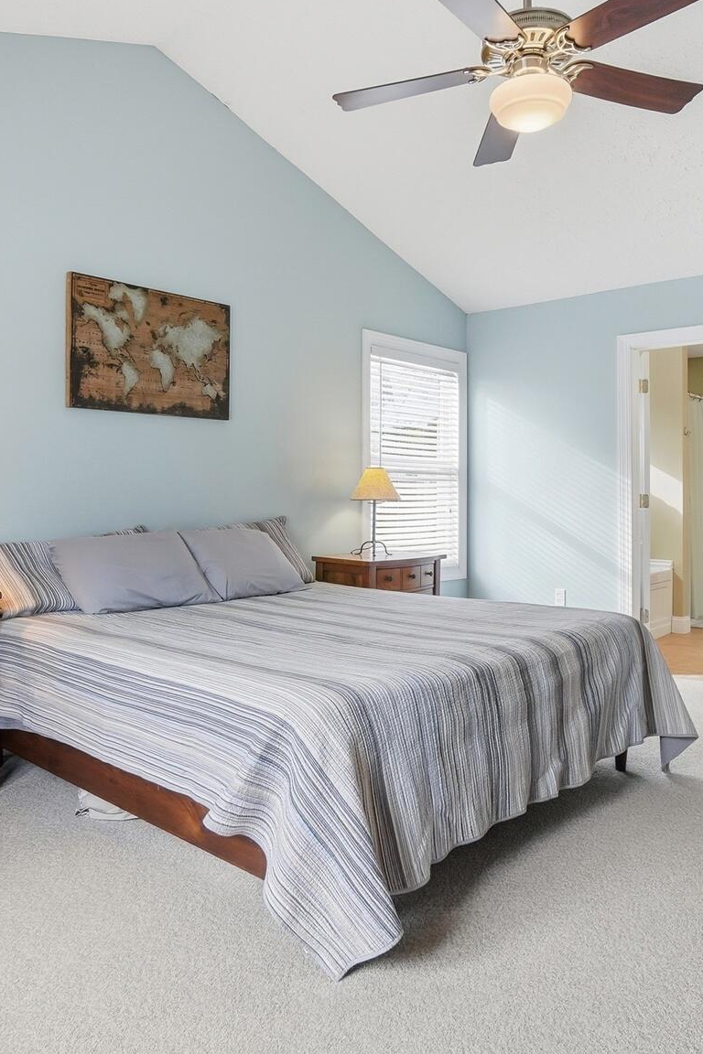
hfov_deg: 49.6
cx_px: 349
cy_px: 493
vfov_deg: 69.3
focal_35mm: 26
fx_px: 762
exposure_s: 1/500
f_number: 4
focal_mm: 10
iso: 100
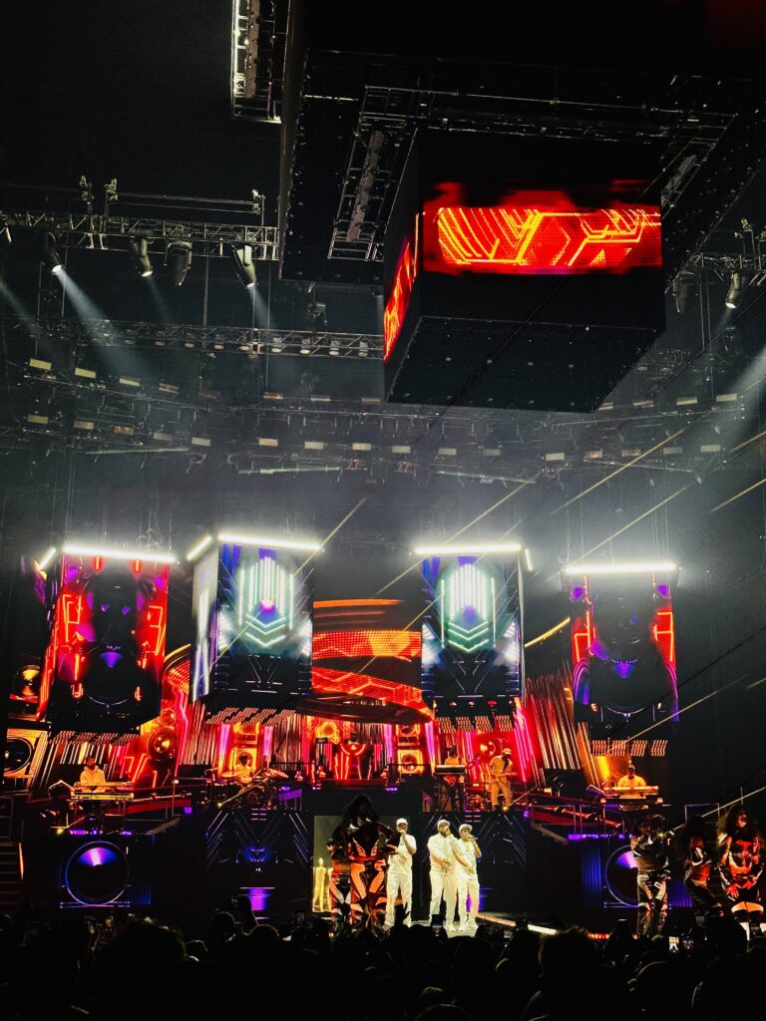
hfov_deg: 30.3
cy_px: 510
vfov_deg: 39.7
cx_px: 383
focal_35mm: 48
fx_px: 1416
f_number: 1.78
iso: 64
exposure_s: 1/398
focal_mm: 6.86
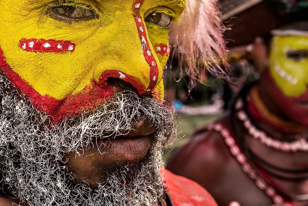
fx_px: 582
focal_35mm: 68
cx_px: 143
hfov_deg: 29.6
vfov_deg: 19.9
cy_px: 53
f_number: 5.6
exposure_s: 1/1000
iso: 220
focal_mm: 29
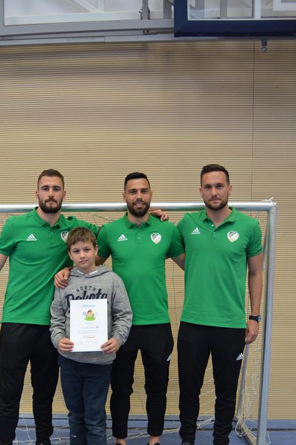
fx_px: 493
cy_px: 317
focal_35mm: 40
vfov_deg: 47.2
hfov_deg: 32.9
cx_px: 83
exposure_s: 1/80
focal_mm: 18
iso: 400
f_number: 4
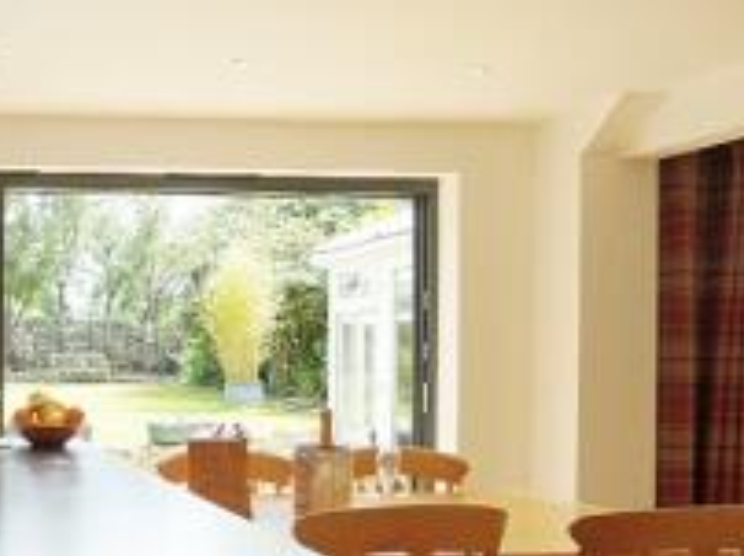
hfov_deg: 42.0
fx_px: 730
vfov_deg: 41.1
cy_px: 377
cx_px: -85
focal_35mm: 34
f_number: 4
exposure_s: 1/2000
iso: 1250
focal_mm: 10
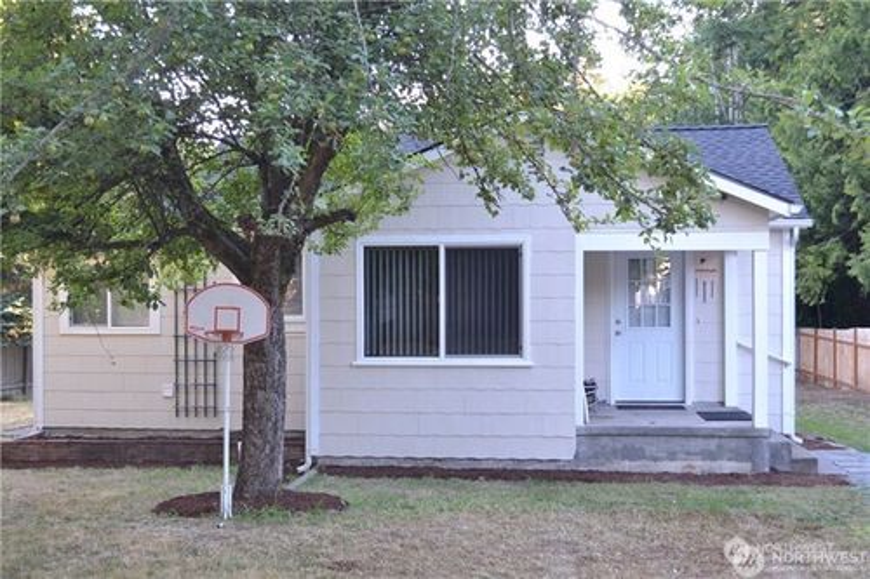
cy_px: 290
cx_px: 435
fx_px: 1160
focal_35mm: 48
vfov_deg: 28.1
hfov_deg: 41.1
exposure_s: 1/50
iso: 400
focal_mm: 32
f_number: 4.8
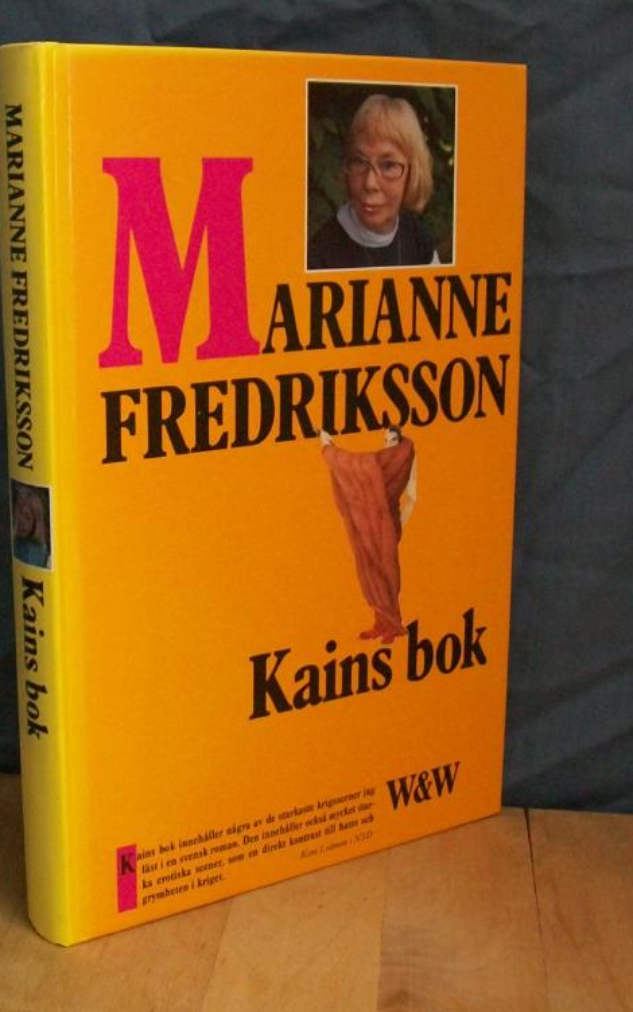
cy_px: 501
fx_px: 1434
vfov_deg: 38.9
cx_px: 189
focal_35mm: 52
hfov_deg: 24.7
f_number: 2.7
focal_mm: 6
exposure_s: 1/8
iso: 200
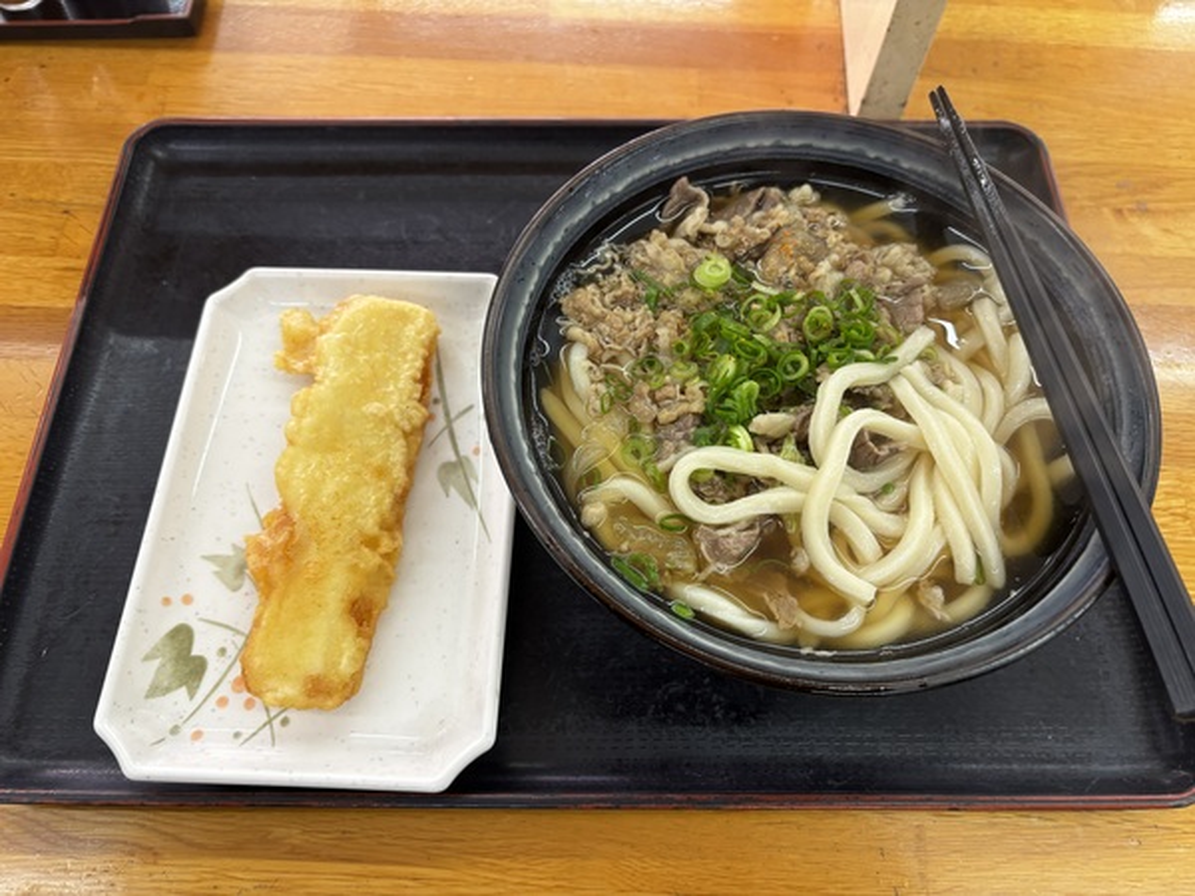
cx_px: 598
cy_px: 448
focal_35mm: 26
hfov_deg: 67.3
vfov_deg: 53.1
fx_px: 898
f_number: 1.6
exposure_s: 1/60
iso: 100
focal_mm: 5.96
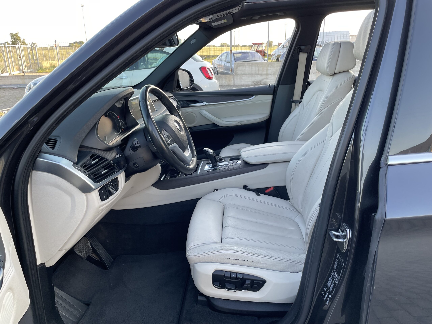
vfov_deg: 53.1
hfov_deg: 67.3
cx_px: 216
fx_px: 324
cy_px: 162
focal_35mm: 26
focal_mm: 4.2
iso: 40
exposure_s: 1/121
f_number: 1.6
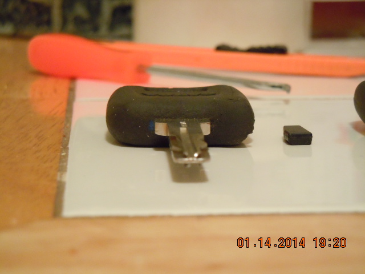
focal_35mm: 102
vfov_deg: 14.5
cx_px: 182
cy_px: 137
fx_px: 1076
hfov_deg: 19.3
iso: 800
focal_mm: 18.3
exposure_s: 1/10
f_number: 4.5
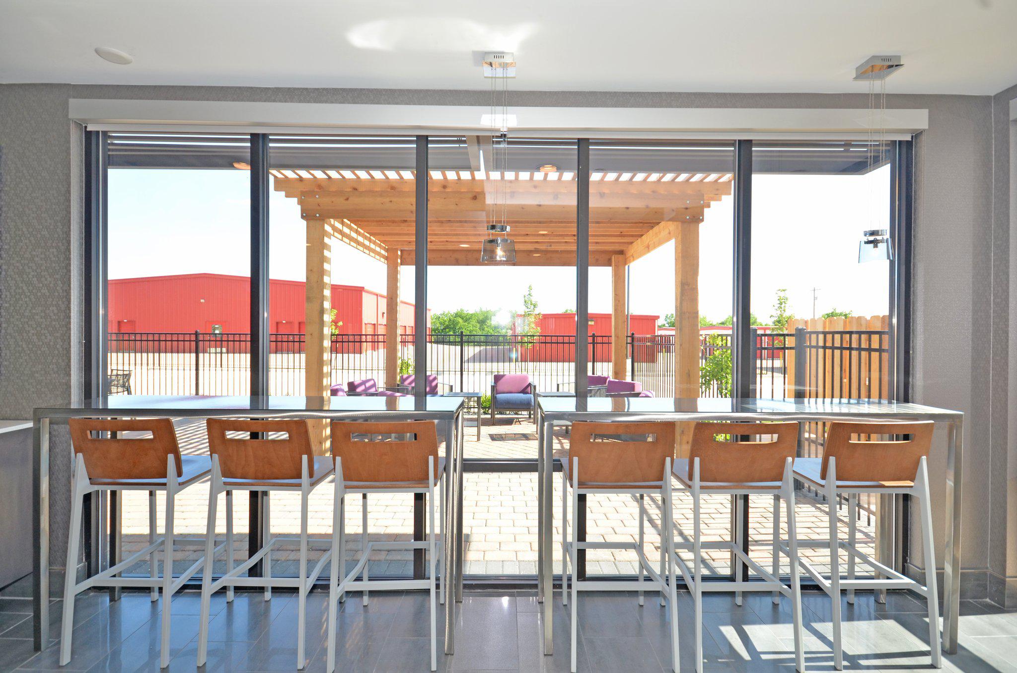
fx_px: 507
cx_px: 508
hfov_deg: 90.1
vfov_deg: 67.1
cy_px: 336
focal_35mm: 18
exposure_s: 1/125
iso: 250
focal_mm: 12
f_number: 5.6
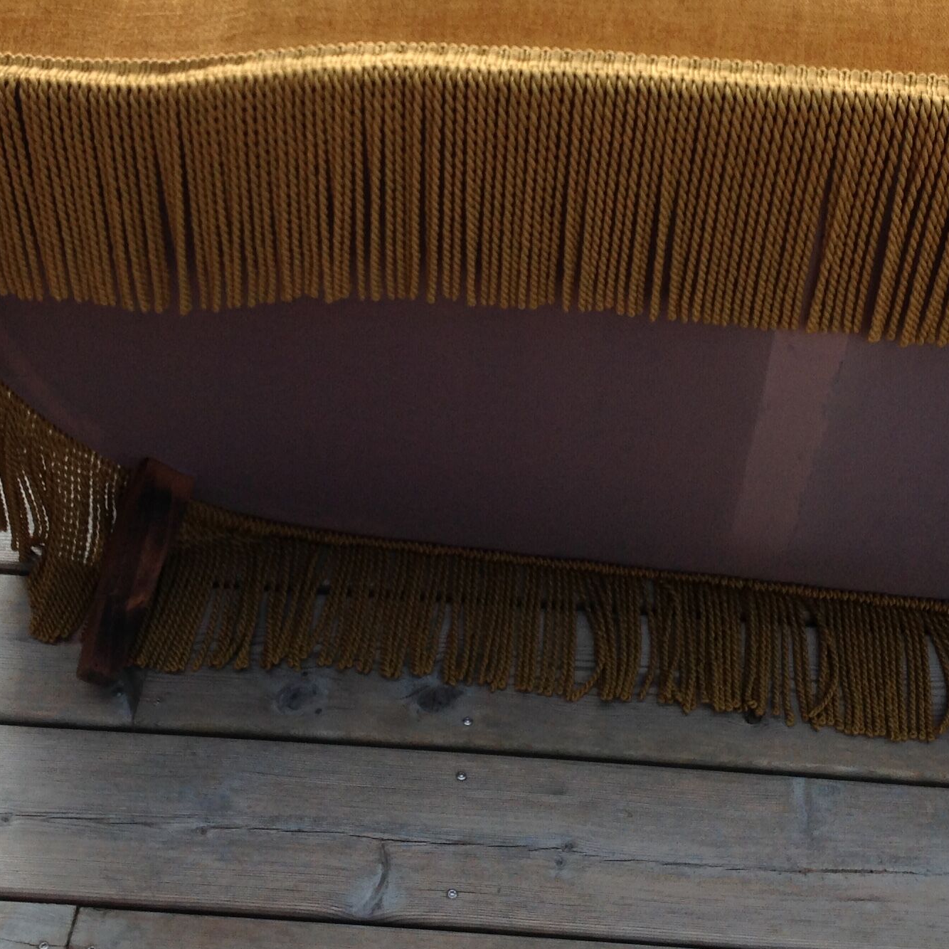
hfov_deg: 28.6
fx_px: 1861
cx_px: 487
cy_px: 334
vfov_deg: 28.5
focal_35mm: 60
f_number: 2.4
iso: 50
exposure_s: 1/530
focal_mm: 4.28
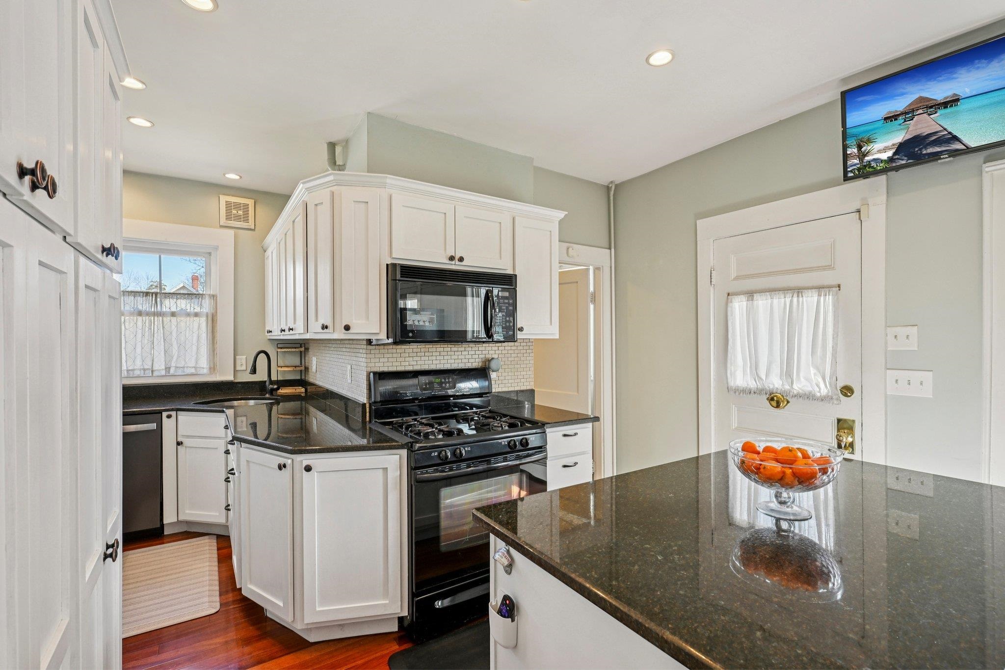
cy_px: 335
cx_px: 502
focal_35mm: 16
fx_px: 447
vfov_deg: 73.7
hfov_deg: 96.7
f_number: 8
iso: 400
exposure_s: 1/30
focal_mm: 16
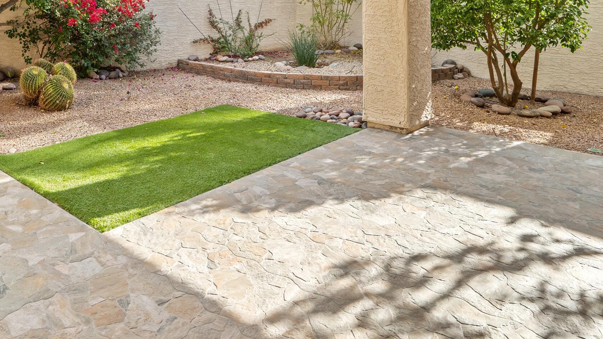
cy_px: 9
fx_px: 480
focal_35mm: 30
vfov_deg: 35.6
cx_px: 205
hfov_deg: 62.8
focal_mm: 16
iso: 800
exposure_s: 1/100
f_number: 8
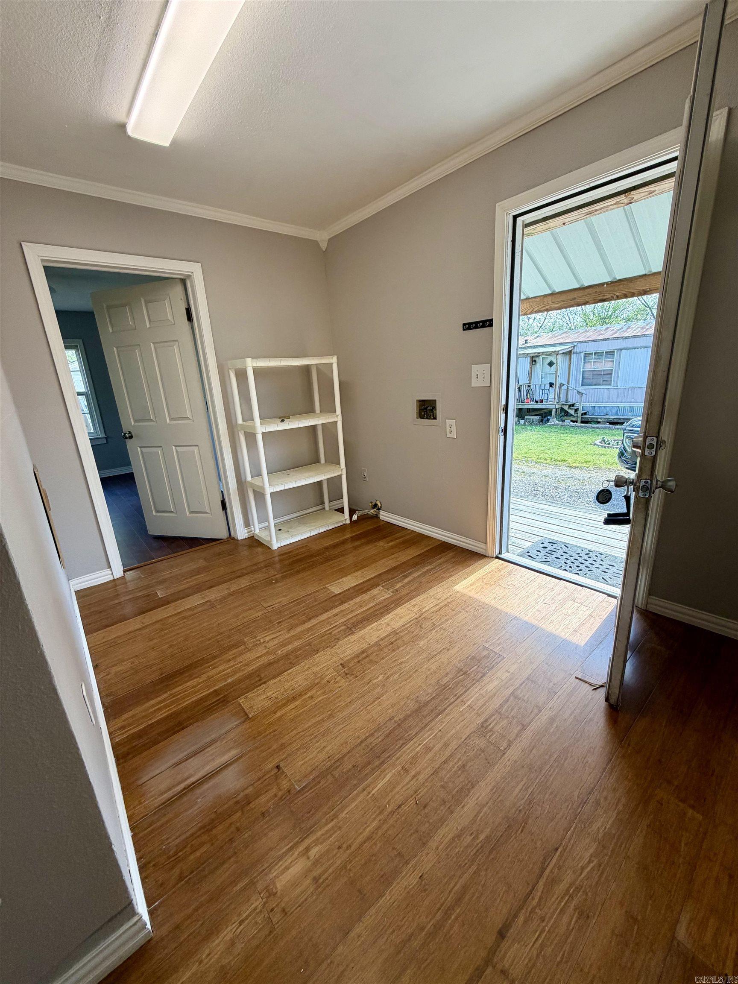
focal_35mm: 14
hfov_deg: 85.7
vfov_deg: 102.1
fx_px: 398
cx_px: 369
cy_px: 492
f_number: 2.2
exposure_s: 1/120
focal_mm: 2.22
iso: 64
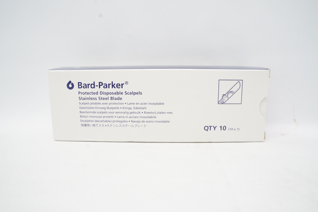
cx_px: 159
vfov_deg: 47.8
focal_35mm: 27
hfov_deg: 67.4
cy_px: 106
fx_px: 238
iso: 1600
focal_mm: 18
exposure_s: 1/30
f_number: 13
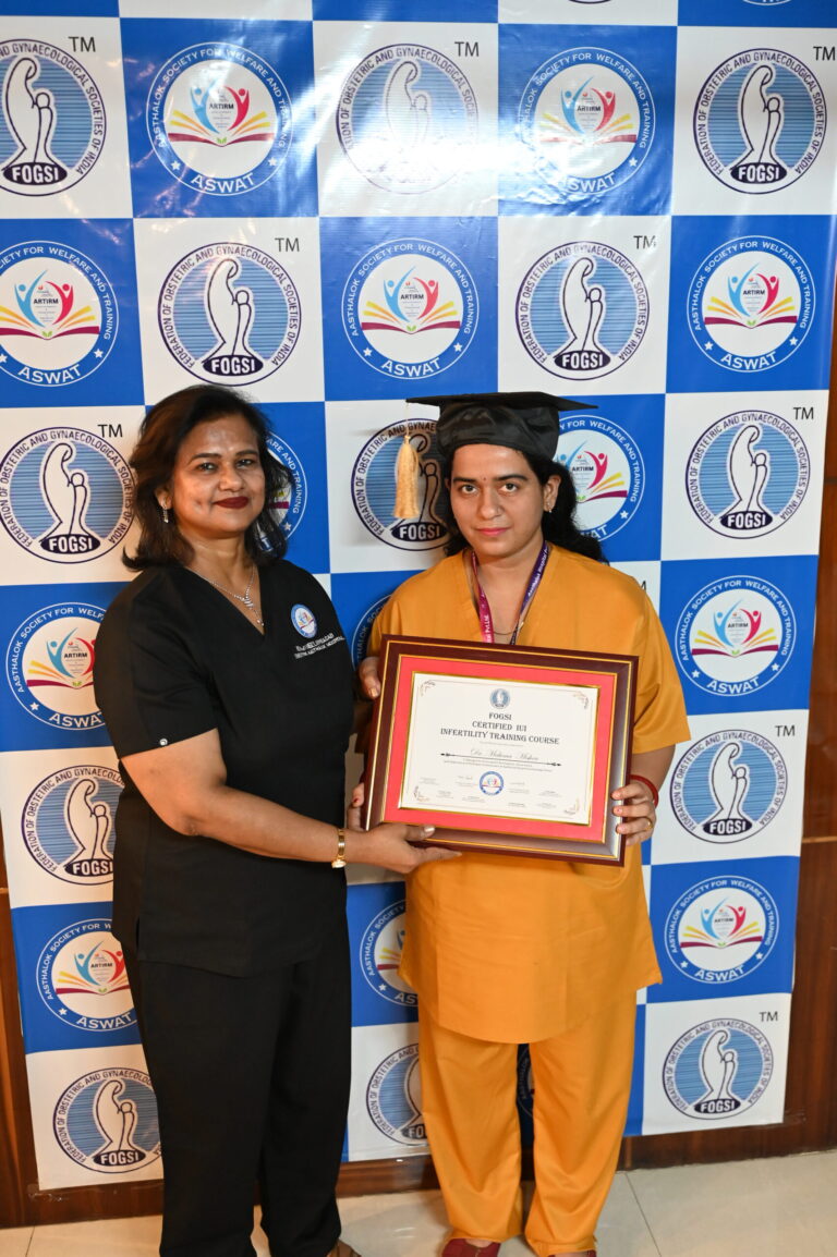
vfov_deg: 56.5
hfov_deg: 39.4
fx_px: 1170
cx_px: 418
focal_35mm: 34
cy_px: 628
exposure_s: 1/60
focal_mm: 33.5
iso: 4000
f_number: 2.8
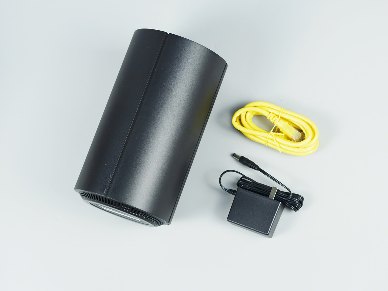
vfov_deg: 17.2
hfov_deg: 22.8
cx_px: 194
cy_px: 146
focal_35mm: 86
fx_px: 964
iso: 640
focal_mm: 43
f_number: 3.5
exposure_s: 1/80
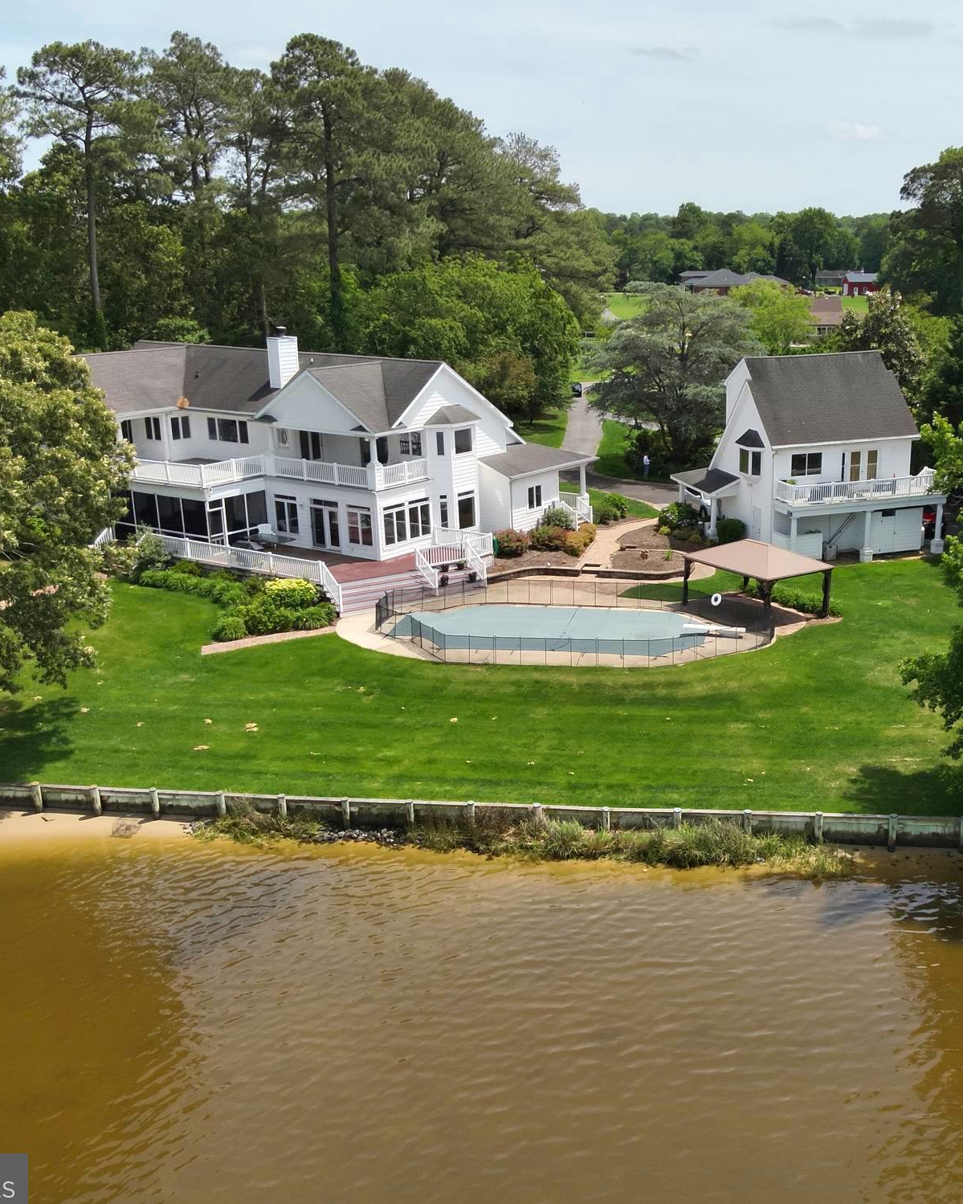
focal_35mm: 32
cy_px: 602
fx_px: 1140
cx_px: 650
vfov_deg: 55.7
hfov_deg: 45.0
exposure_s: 1/1000
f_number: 2.8
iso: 100
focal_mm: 4.4
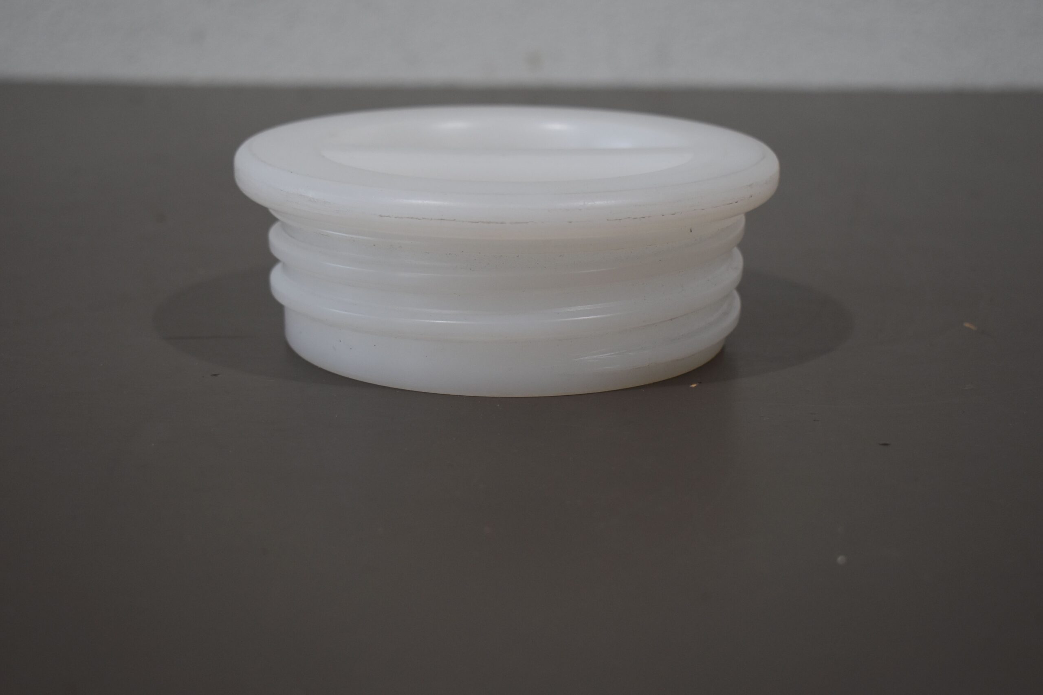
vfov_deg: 21.6
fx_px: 1825
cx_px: 522
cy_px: 348
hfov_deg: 31.9
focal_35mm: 63
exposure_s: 1/250
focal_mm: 42
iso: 560
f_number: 5
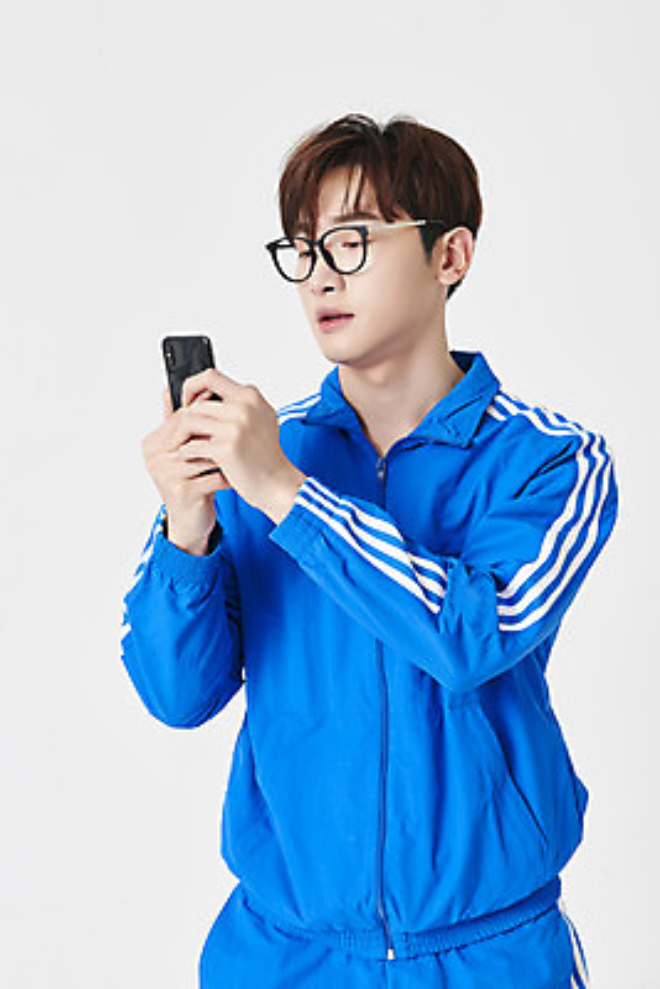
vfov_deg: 28.8
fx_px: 1923
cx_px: 330
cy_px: 494
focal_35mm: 70
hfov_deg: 19.5
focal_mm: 70
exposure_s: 1/125
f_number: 13
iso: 100
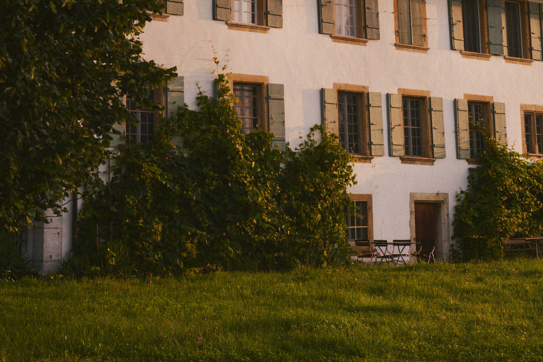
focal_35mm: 79
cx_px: 269
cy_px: -13
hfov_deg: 25.7
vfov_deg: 16.8
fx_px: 1191
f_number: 8
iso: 200
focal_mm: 52
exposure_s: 1/200
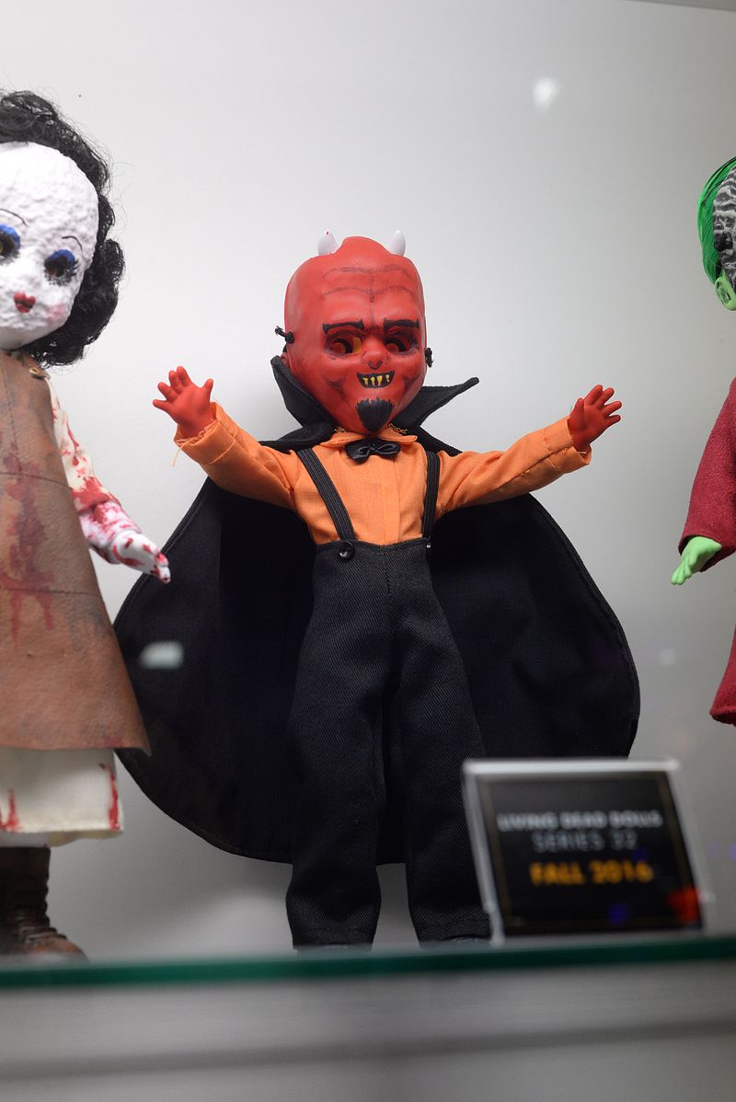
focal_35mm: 50
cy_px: 551
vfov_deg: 39.6
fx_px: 1531
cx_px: 368
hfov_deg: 27.0
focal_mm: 50
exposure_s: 1/200
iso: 1600
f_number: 7.1
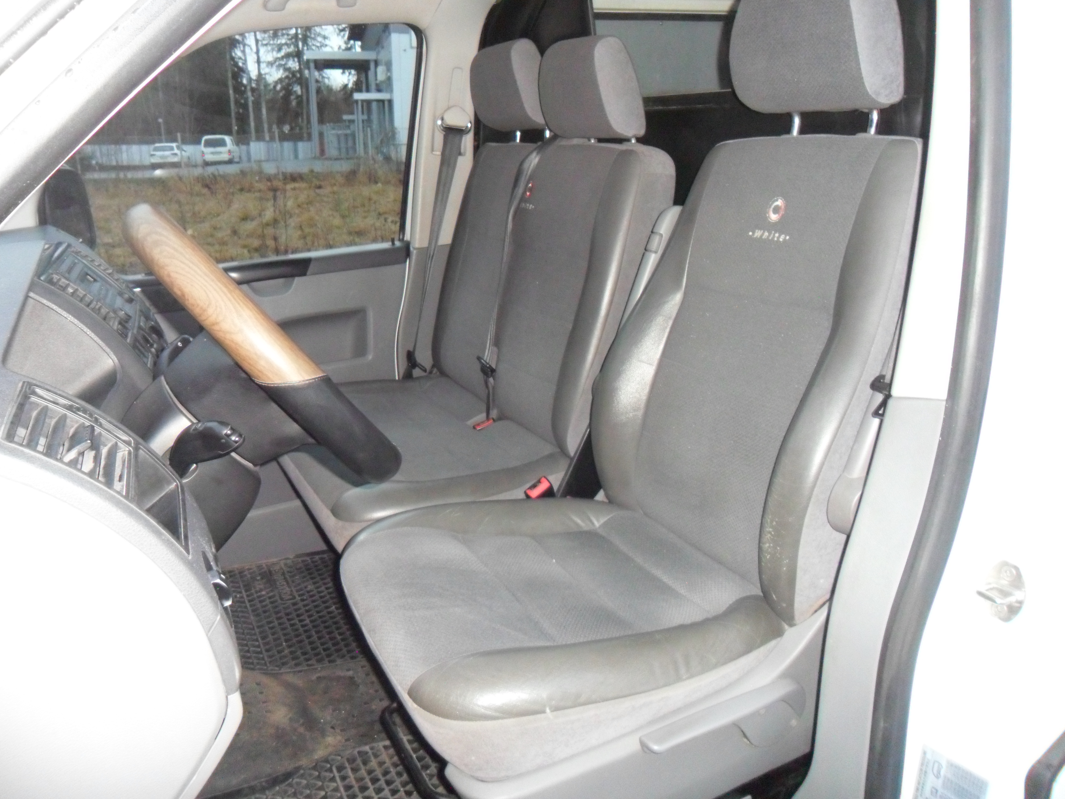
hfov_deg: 65.3
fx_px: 831
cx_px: 532
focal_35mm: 27
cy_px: 400
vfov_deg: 51.4
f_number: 3.5
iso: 400
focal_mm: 4.9
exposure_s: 1/45
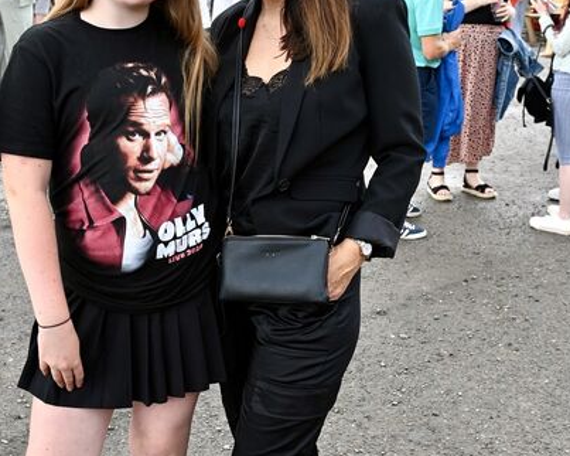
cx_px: 240
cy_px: 235
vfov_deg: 28.1
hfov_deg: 34.7
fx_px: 911
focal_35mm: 54
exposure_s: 1/200
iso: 640
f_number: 4.5
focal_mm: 29
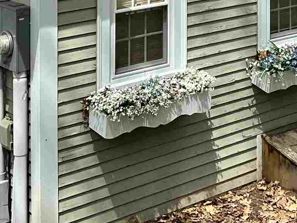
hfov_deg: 20.2
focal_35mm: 95
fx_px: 815
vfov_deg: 14.3
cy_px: -130
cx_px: 277
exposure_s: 1/2732
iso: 80
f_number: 1.78
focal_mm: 6.86
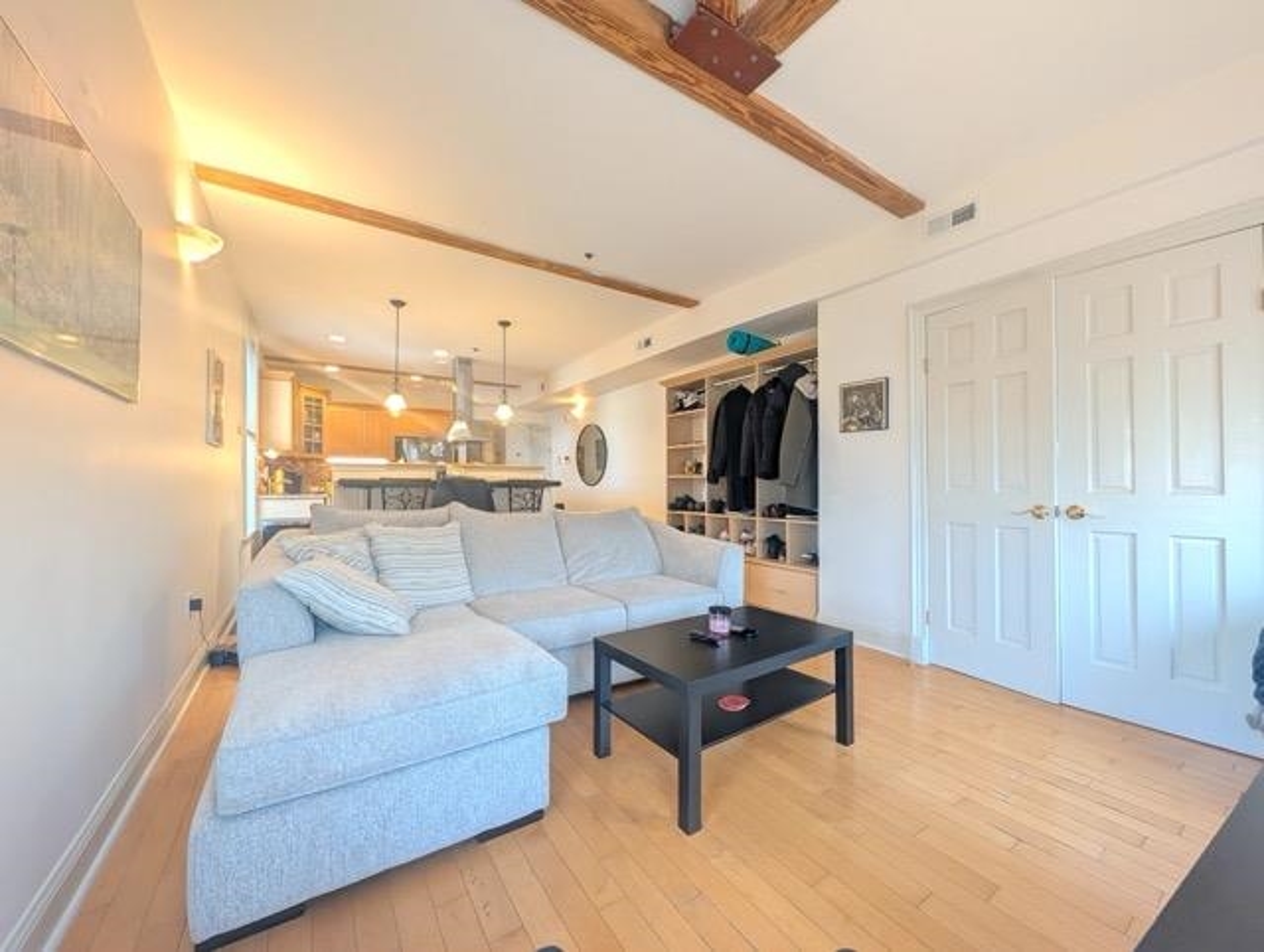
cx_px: 632
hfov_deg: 110.5
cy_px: 476
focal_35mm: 12
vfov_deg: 94.6
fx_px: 439
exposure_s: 1/120
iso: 171
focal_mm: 2.02
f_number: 1.7
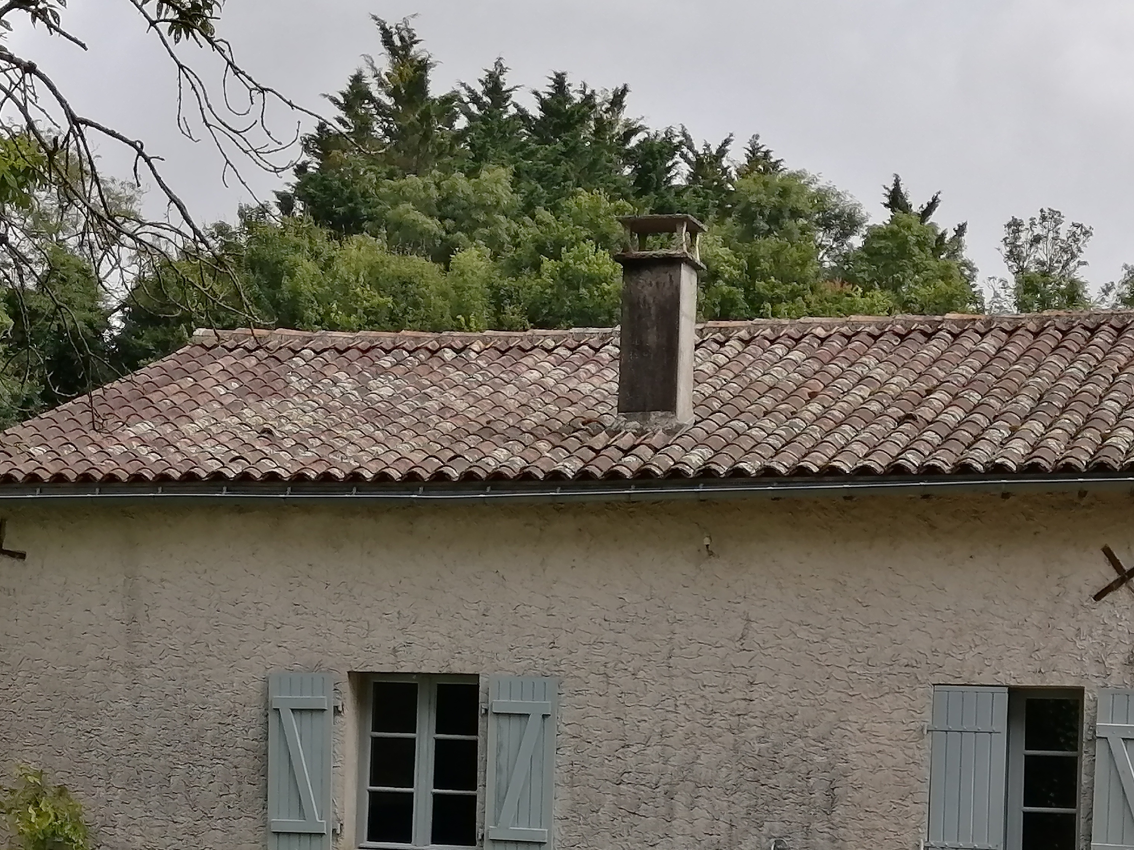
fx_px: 2850
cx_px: 503
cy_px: 713
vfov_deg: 16.8
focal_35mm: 87
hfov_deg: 22.5
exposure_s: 1/961
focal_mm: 3.62
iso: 50
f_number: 1.8
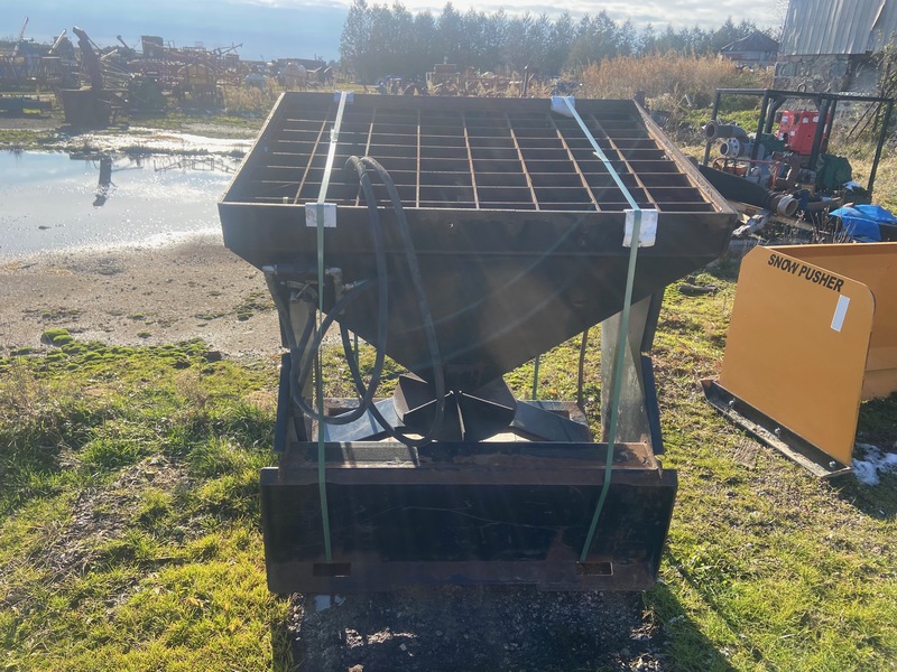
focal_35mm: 26
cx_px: 448
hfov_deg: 67.3
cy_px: 336
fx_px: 674
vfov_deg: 53.1
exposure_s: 1/1182
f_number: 1.8
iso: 32
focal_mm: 4.25
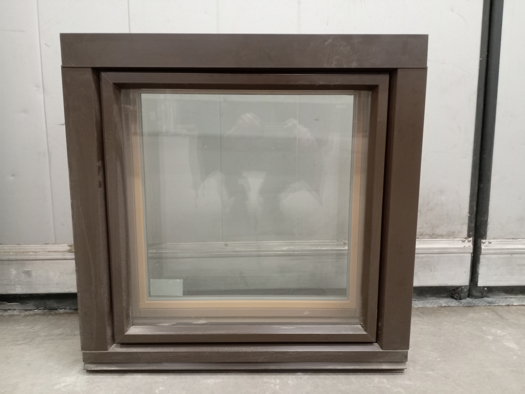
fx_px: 409
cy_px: 197
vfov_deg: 51.4
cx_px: 262
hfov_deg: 65.3
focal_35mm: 27
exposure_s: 1/16.7
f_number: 1.8
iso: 1667
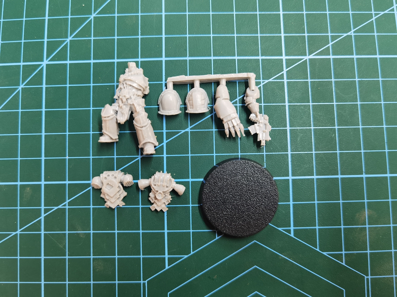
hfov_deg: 65.3
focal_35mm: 27
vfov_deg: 51.3
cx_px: 198
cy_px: 148
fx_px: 310
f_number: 1.9
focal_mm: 6.71
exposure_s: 1/50
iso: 250
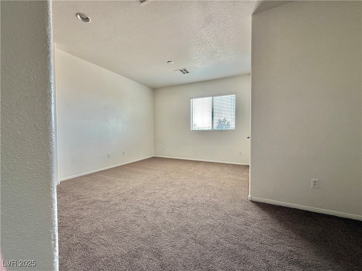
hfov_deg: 102.1
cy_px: 136
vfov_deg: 85.7
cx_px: 181
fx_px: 146
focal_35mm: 14
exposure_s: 1/99
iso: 125
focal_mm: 2.22
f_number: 2.2
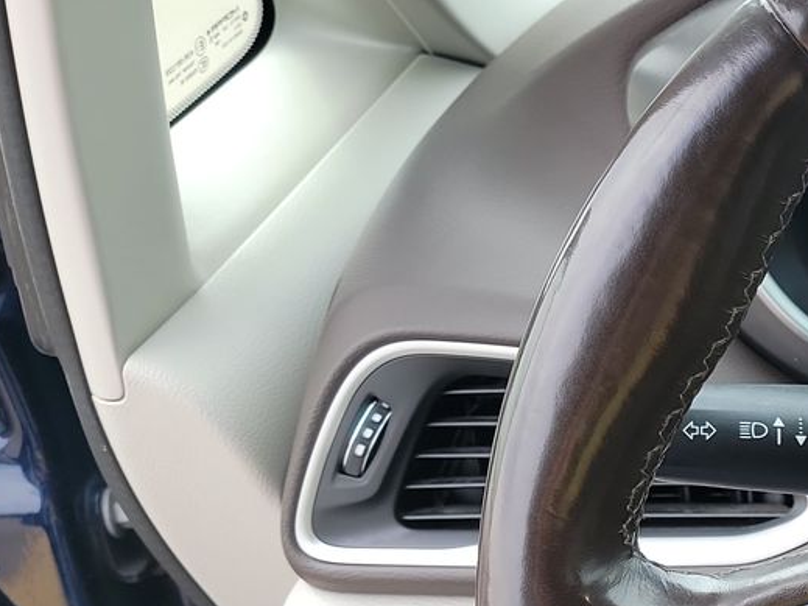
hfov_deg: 22.0
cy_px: 533
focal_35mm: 74
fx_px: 1727
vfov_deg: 19.6
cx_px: 1203
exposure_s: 1/119
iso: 59
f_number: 1.8
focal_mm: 6.7
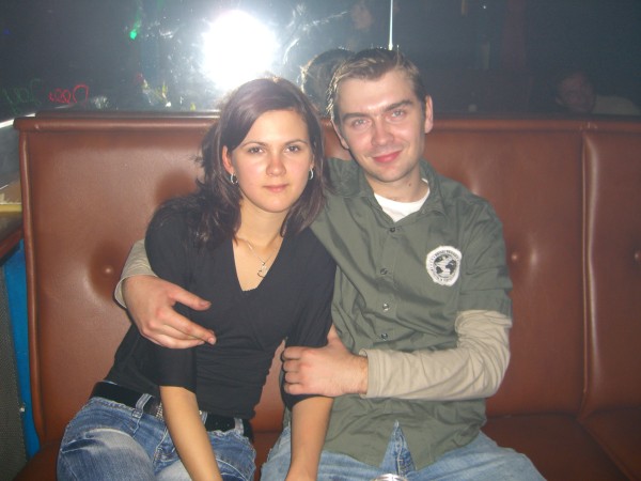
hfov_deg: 49.0
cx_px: 320
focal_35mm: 38
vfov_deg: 37.7
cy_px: 240
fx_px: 704
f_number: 2.8
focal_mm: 7.9
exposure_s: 1/60
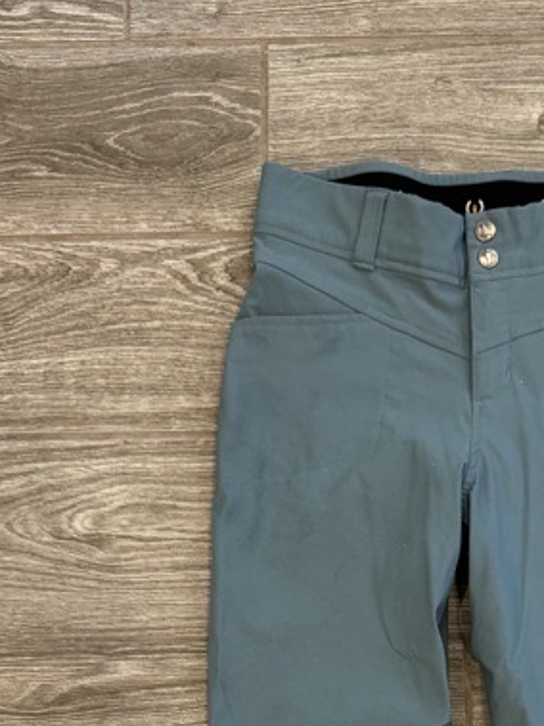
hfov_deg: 25.0
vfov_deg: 29.9
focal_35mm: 57
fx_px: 1195
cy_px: 822
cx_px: 472
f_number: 1.78
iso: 200
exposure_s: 1/60
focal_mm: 6.76
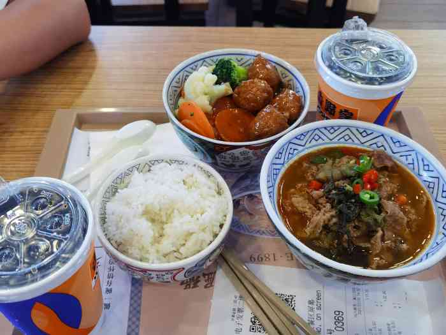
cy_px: 168
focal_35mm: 36
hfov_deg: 51.4
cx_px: 223
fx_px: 464
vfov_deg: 39.7
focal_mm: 6.71
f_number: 1.9
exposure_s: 1/50
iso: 160
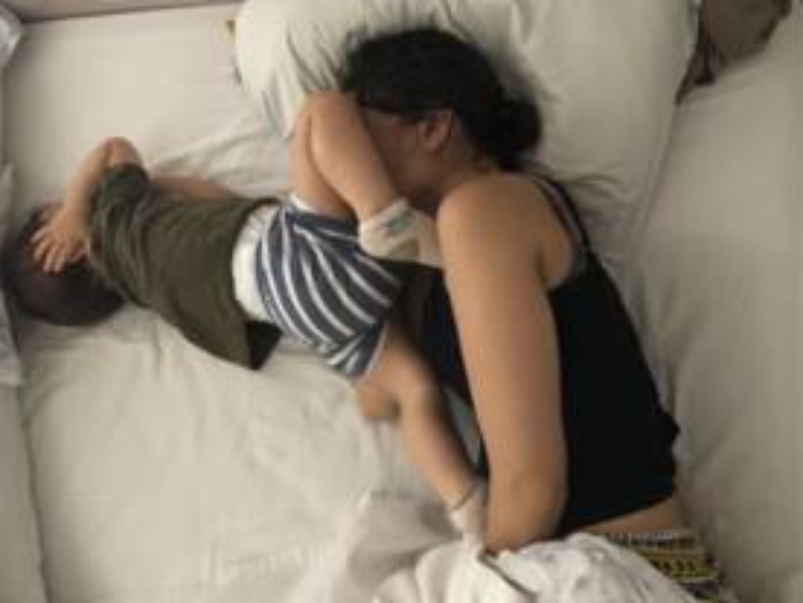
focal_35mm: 38
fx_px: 881
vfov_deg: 37.7
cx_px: 333
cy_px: 313
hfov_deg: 48.8
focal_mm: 3.99
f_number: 1.8
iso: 100
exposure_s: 1/9
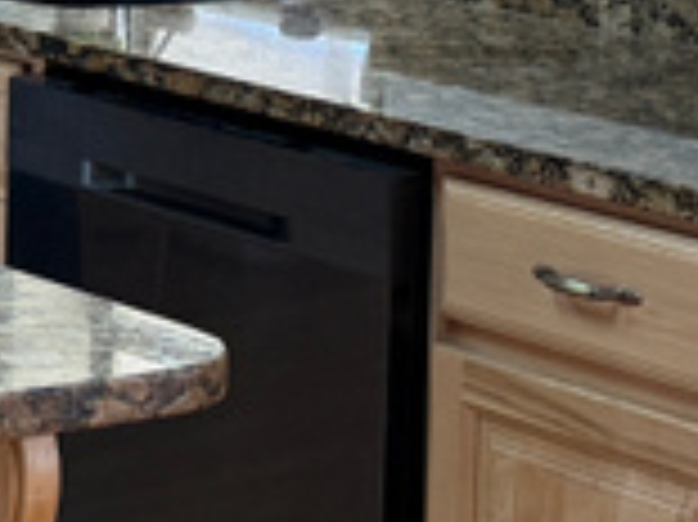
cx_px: -288
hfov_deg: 12.0
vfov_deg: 9.1
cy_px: -189
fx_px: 3204
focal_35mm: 159
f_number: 1.78
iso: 200
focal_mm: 6.76
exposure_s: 1/163
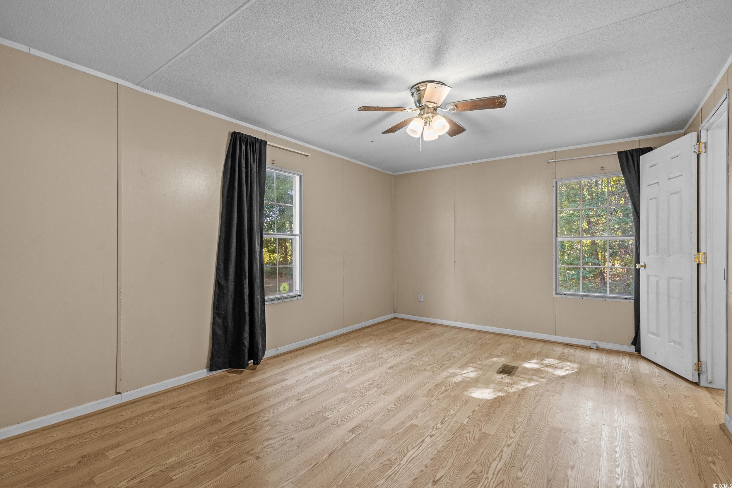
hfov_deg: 96.7
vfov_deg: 73.8
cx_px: 366
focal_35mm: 16
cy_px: 244
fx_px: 325
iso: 1250
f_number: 7.1
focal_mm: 16
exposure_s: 1/13
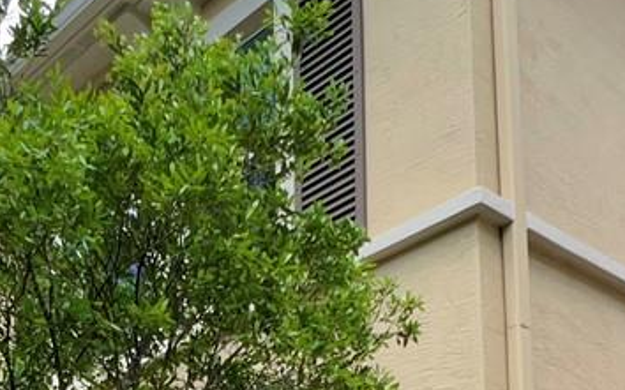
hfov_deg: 30.3
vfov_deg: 17.0
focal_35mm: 67
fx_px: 1141
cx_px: 192
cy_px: 637
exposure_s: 1/359
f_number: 1.8
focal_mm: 1.57
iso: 32
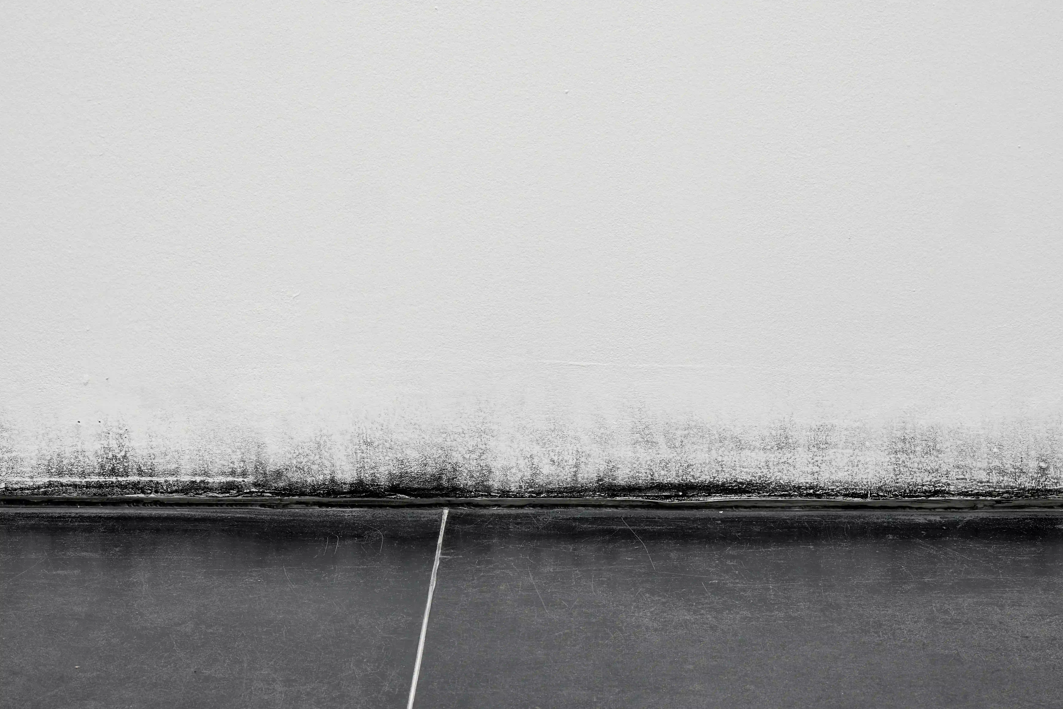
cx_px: 582
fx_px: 2923
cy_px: 406
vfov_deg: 13.8
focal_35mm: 99
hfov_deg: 20.6
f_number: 16
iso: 200
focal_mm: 85
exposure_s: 1/1.59
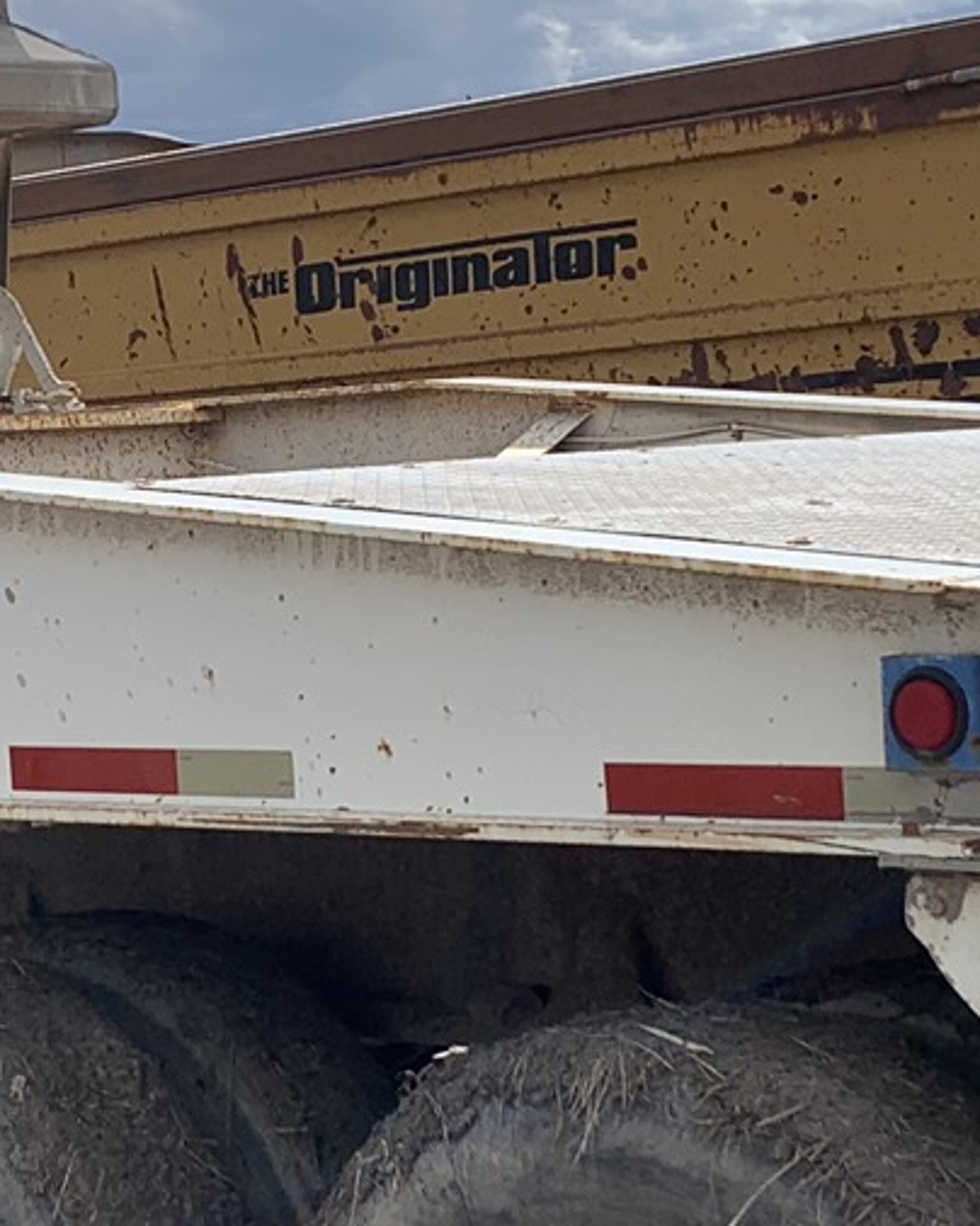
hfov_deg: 14.8
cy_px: 804
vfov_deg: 18.6
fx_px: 3734
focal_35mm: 103
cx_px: 165
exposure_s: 1/4098
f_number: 1.8
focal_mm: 4.25
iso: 25
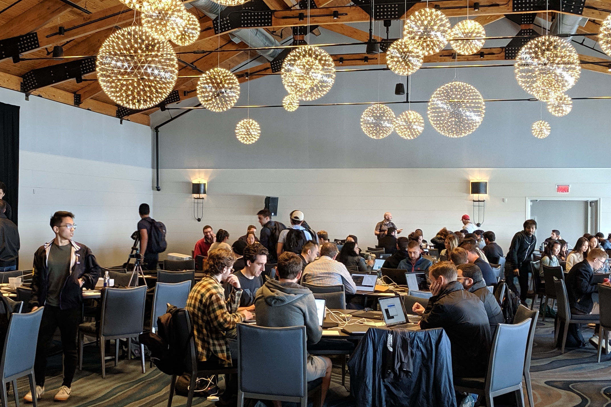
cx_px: 221
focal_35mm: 51
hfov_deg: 38.6
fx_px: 866
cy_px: 205
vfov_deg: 26.5
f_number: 2
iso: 253
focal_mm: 4.67
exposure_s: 1/60
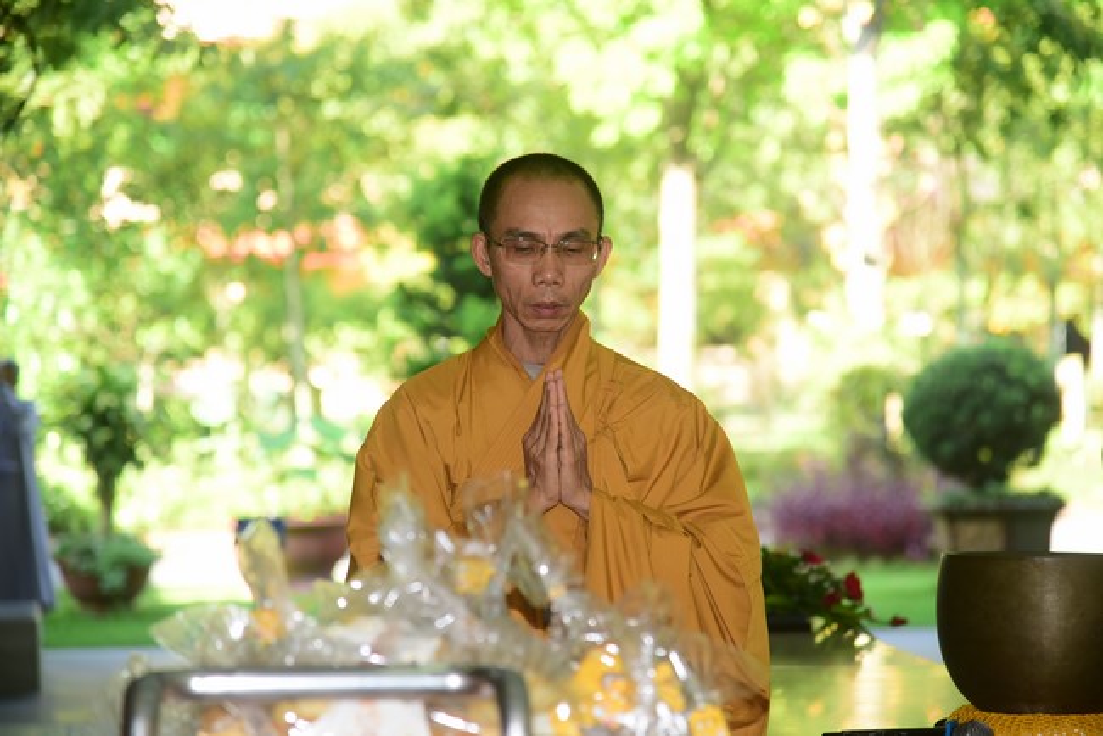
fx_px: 3678
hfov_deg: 17.1
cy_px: 368
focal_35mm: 120
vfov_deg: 11.4
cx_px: 552
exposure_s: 1/200
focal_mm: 120
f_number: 4
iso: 500
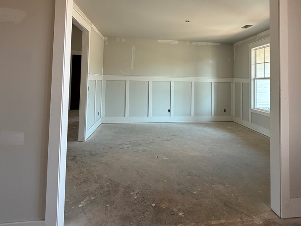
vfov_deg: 64.1
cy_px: 74
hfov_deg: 81.5
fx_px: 174
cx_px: 164
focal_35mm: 20
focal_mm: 2.22
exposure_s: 1/121
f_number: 2.2
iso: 200
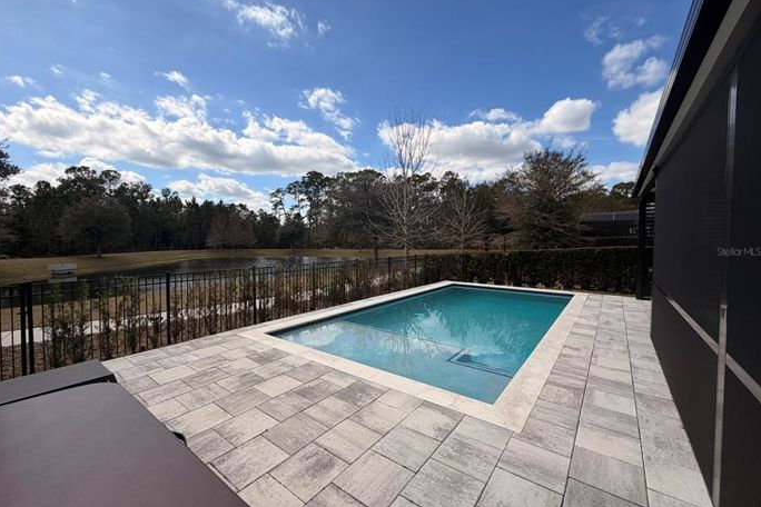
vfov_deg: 77.3
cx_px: 371
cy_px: 251
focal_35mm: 15
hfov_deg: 100.4
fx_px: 317
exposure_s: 1/1068
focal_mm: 2.22
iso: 20
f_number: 2.2
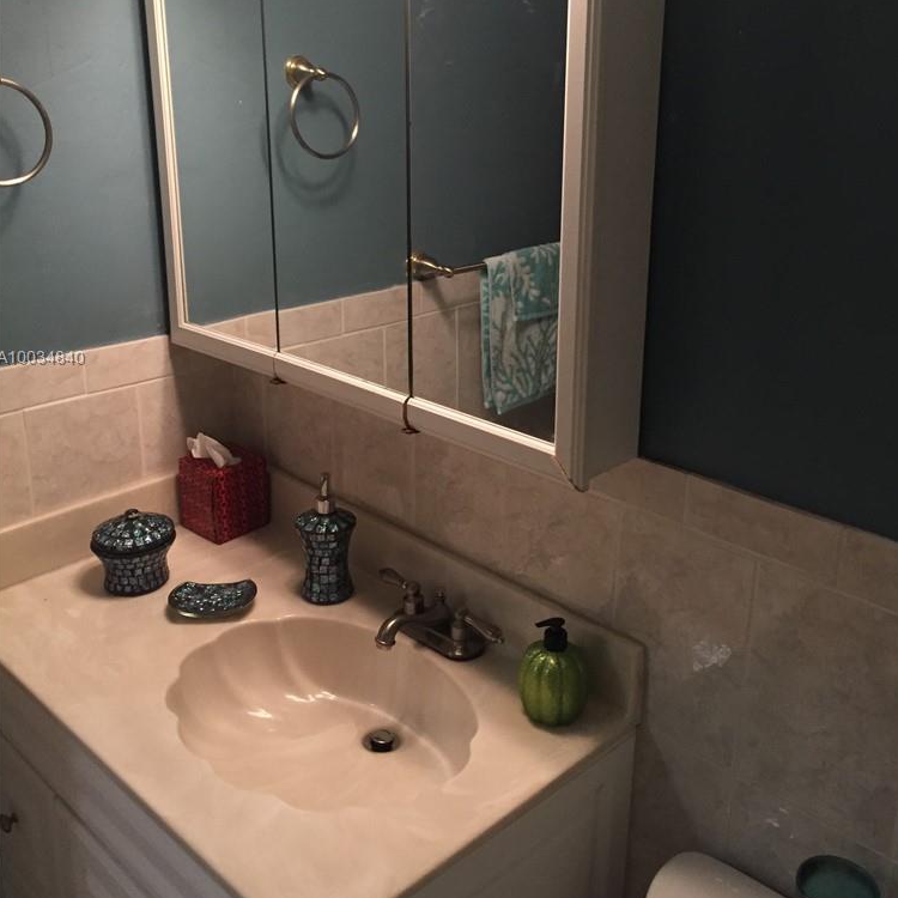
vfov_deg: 47.0
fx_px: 1027
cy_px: 359
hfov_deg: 47.2
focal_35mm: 35
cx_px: 454
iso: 200
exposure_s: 1/30
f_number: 2.2
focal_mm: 4.15
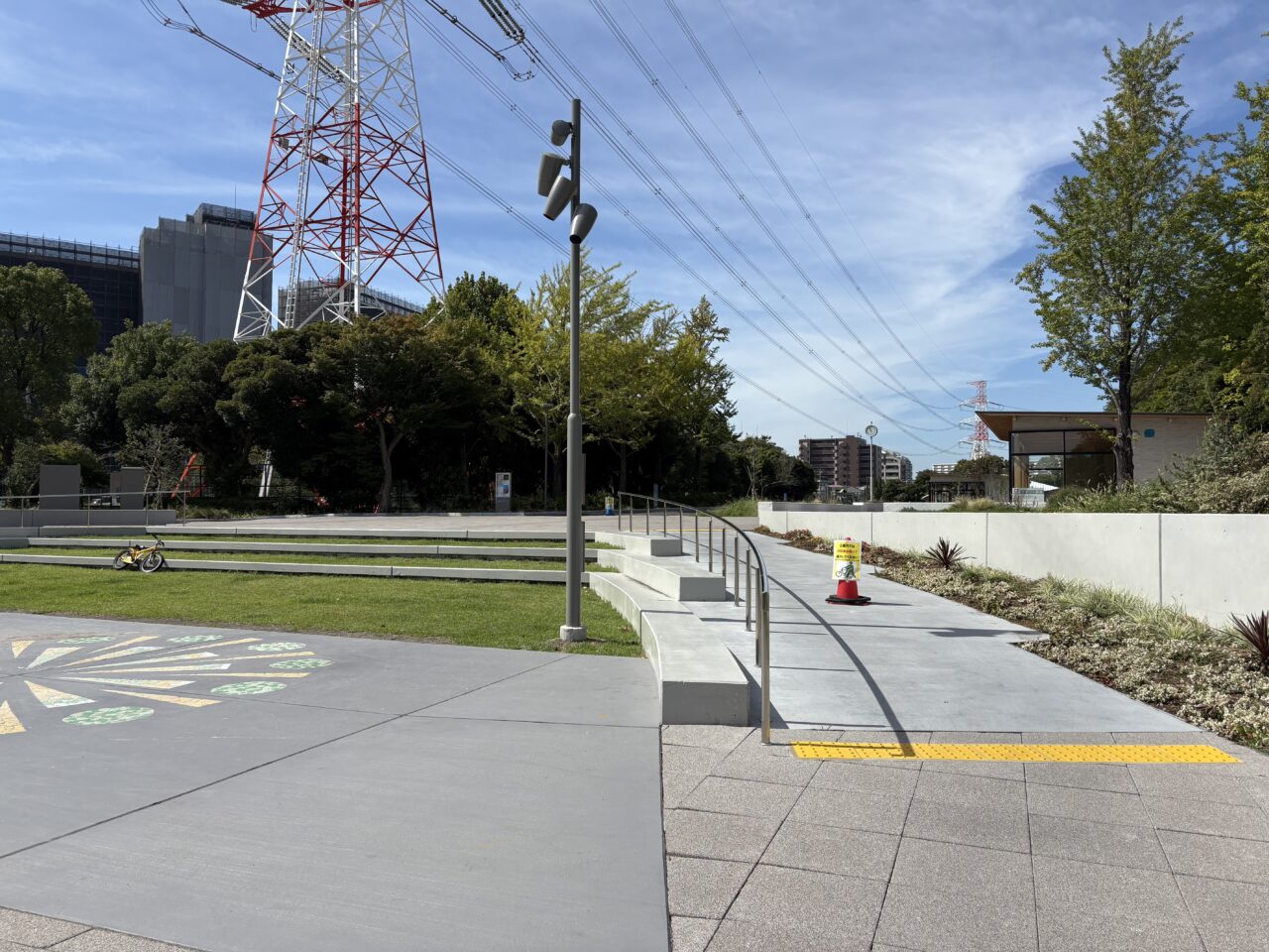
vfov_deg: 53.1
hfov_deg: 67.3
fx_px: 953
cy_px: 476
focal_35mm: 26
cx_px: 634
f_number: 1.6
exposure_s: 1/4950
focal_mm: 5.96
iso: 50
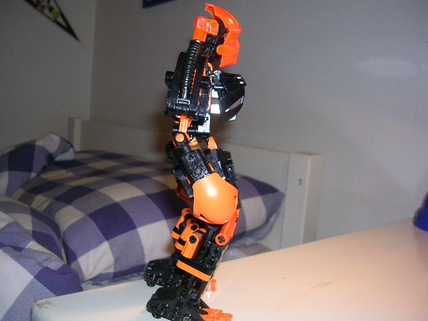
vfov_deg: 37.7
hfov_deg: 49.0
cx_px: 214
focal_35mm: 38
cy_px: 160
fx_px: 470
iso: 50
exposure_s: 1/60.1
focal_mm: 5.8
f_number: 2.8
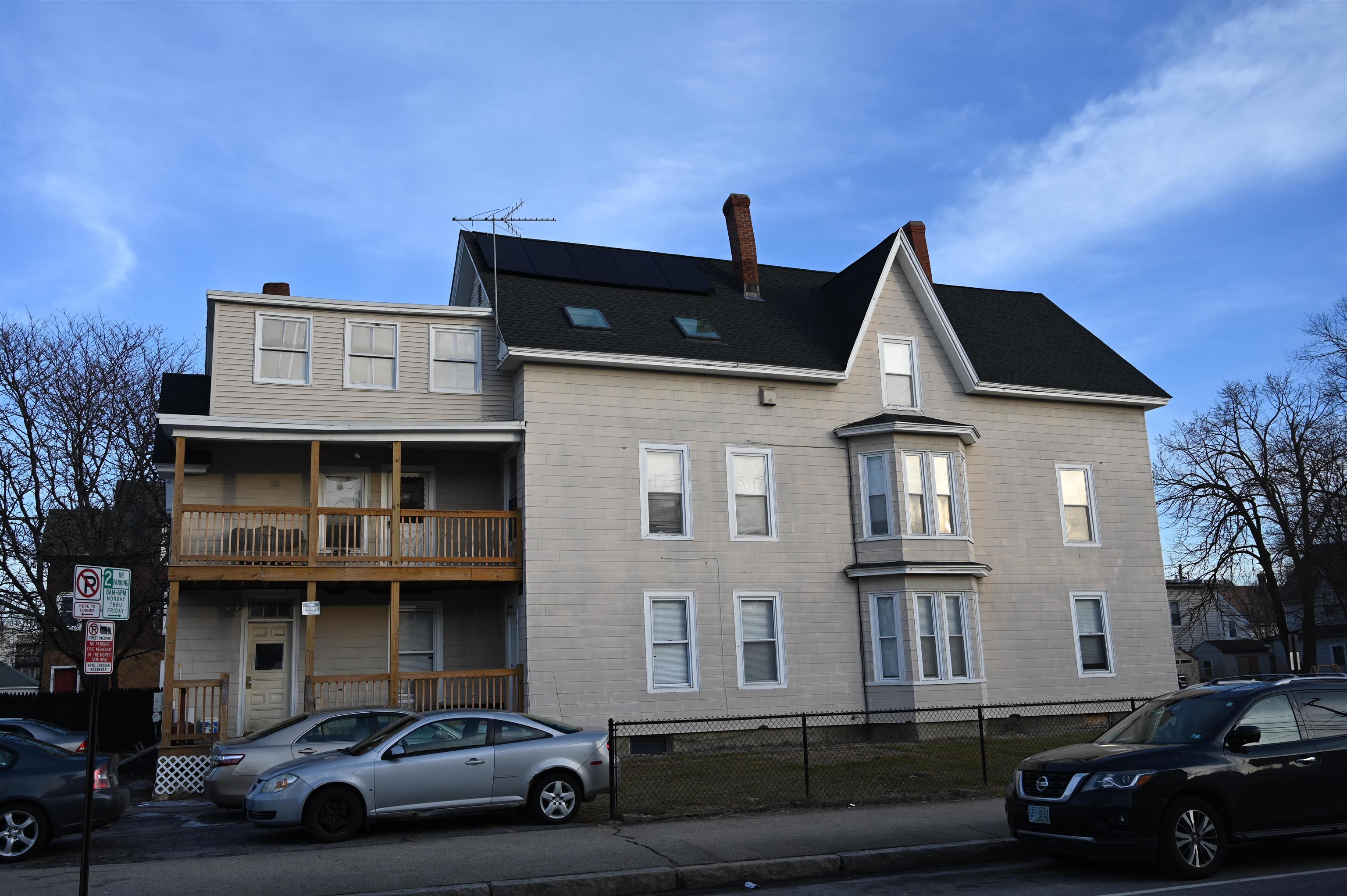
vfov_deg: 42.3
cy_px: 448
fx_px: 1159
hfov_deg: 60.3
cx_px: 674
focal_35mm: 31
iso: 160
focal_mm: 31
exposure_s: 1/250
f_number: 5.6
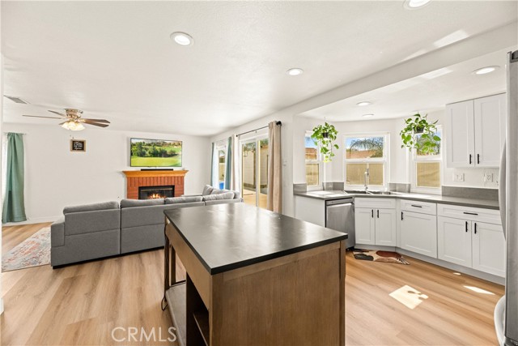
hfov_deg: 104.2
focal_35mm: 14
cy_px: 173
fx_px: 201
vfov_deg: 81.2
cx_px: 259
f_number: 8
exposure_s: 1/160
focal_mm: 14
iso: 2000
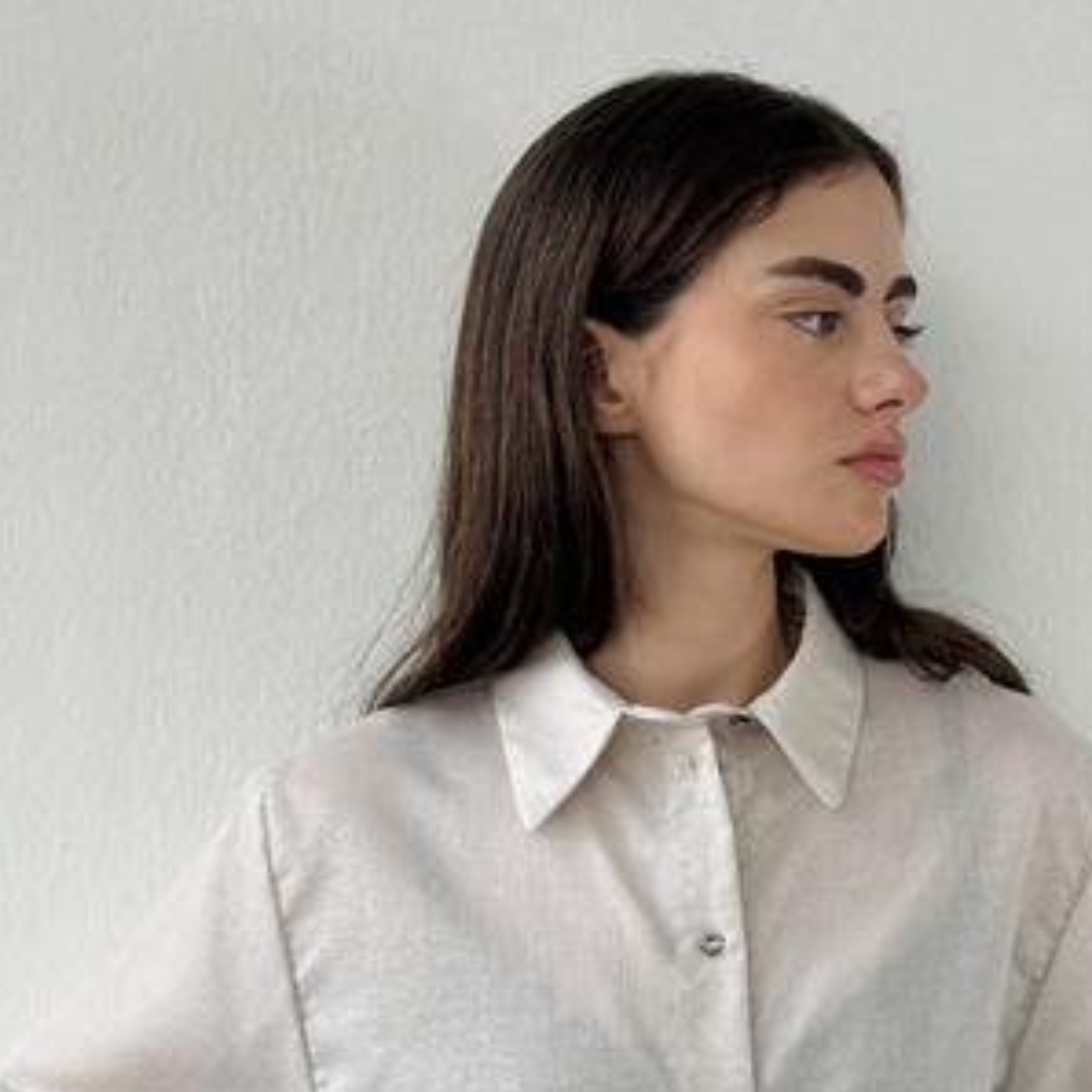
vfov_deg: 22.5
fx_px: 2712
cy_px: 852
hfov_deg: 22.7
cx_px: 641
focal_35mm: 76
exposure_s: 1/113
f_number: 1.78
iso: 100
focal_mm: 6.76
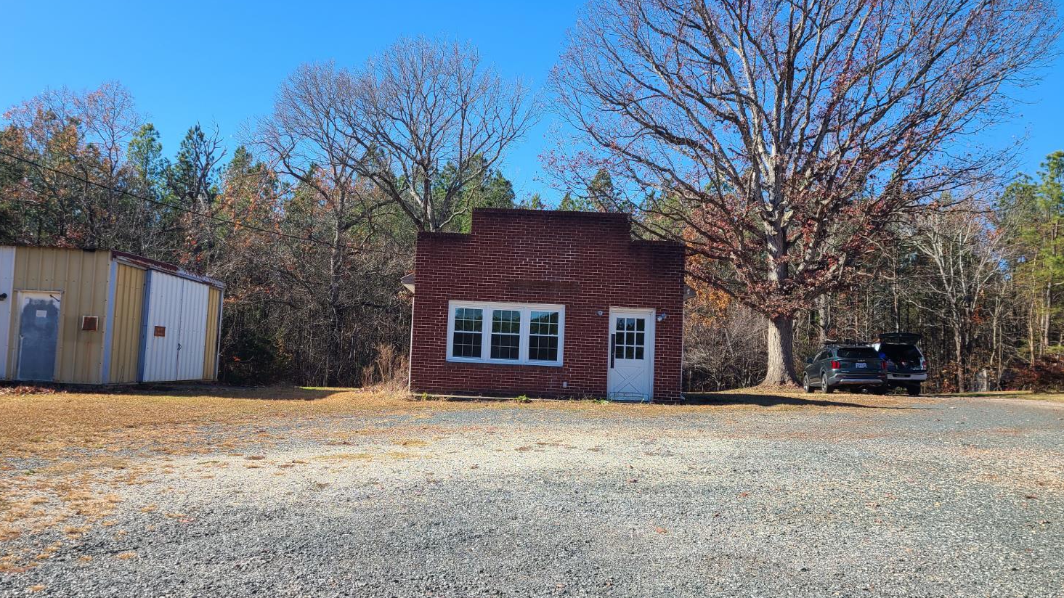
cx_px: 524
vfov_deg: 40.2
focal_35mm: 29
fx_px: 818
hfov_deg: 66.1
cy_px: 318
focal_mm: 5.4
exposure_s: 1/1129
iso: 40
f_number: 1.8
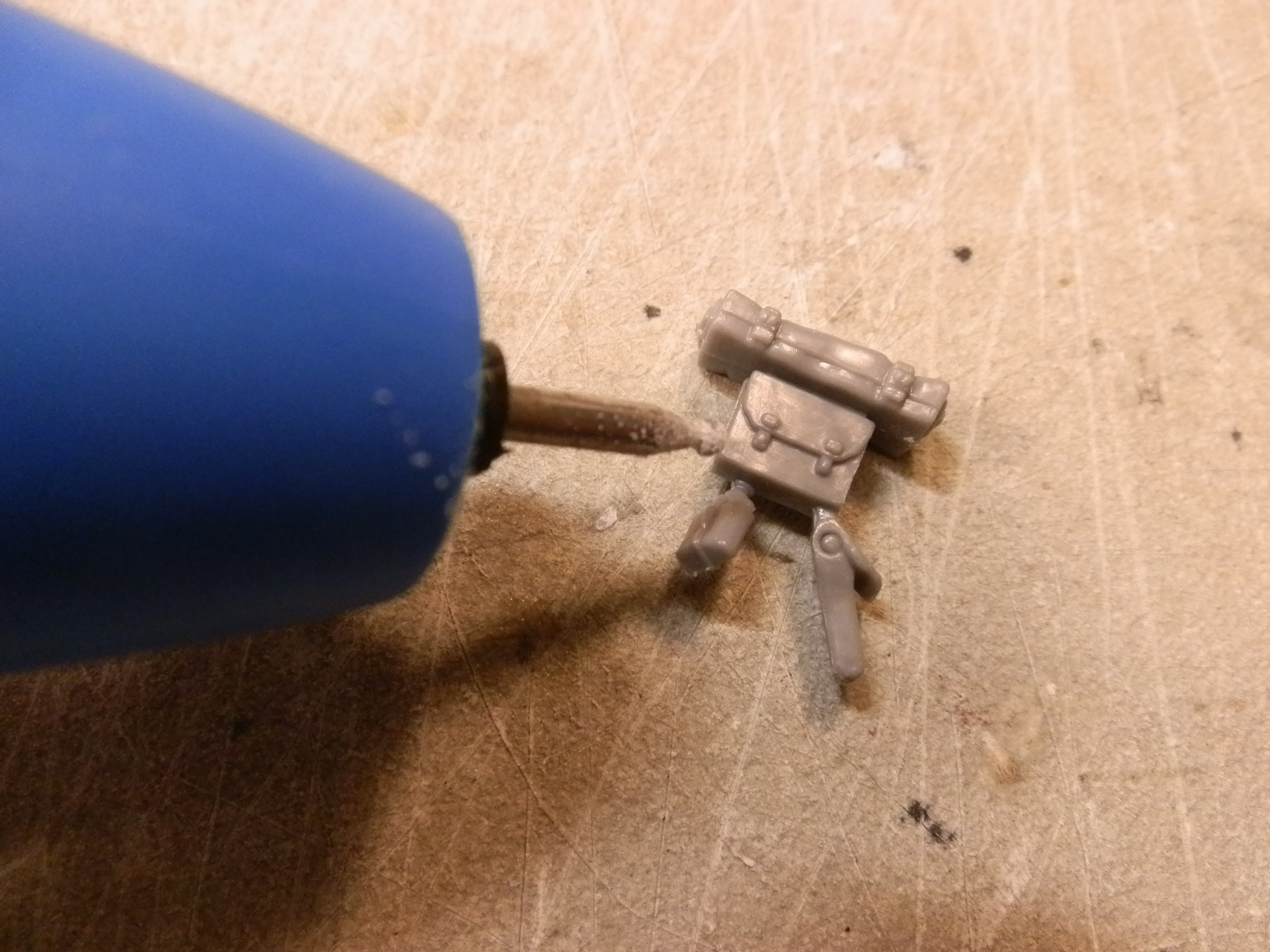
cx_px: 635
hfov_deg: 63.4
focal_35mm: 28
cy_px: 476
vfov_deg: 49.7
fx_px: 1027
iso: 400
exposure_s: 1/80
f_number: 3.1
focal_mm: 5
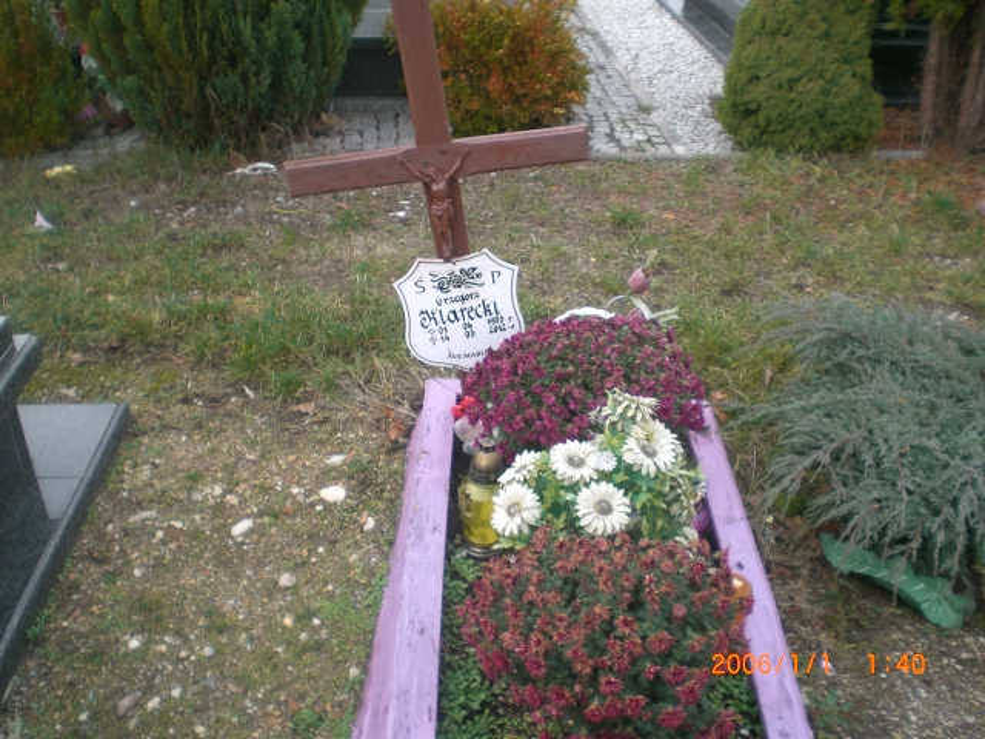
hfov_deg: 49.0
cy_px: 370
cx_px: 492
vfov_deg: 37.7
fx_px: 1081
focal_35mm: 38
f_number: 3.1
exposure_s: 1/80
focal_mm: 6.3
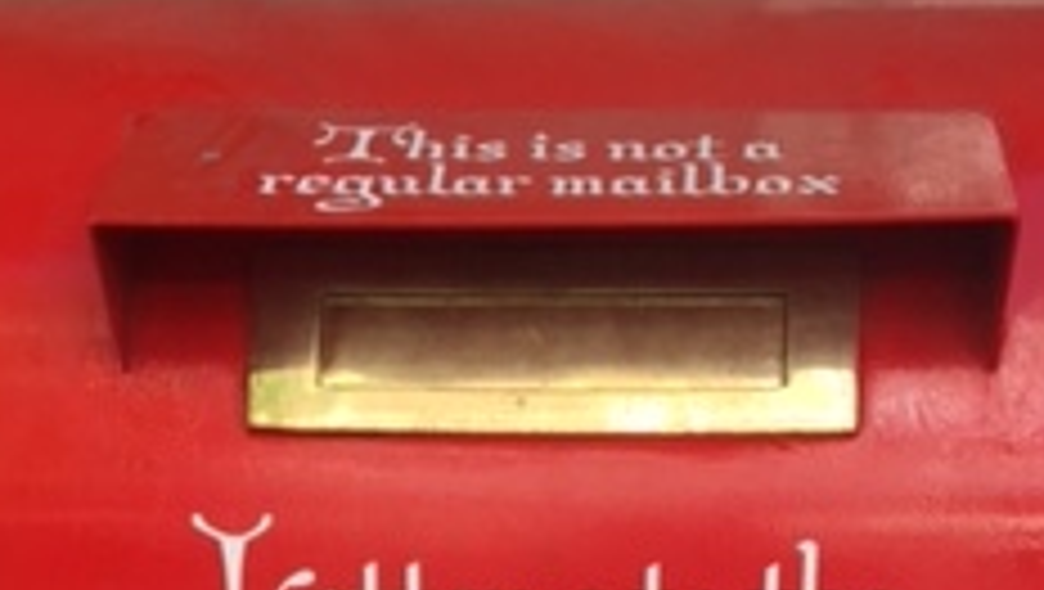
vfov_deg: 12.0
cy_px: 1288
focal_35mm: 87
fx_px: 2411
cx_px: 482
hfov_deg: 24.4
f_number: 2.2
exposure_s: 1/350
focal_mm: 4.15
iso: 32
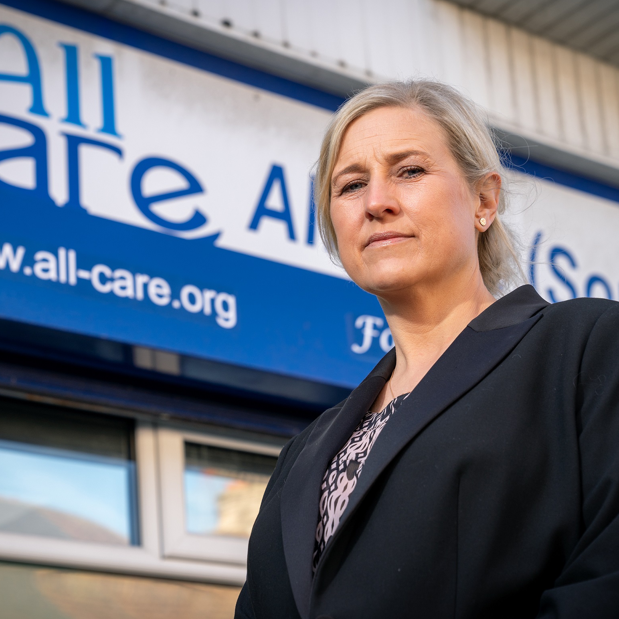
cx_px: 316
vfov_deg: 21.1
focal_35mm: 82
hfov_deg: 21.1
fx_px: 1659
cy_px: 308
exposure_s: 1/200
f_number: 5
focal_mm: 64
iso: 125
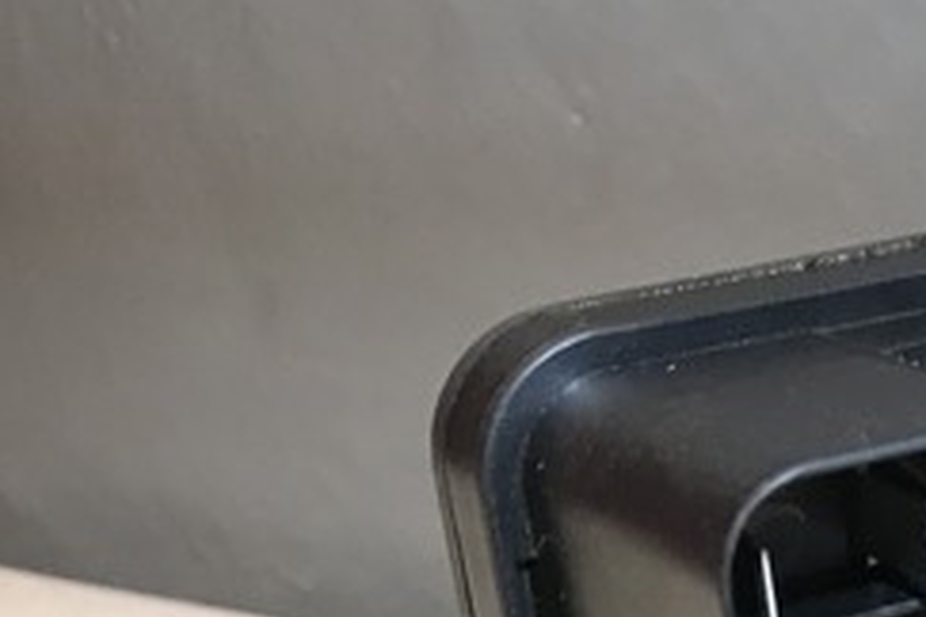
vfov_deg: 12.1
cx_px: 1463
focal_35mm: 108
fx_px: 2778
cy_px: 899
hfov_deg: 16.8
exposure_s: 1/40
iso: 25
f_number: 1.8
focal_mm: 3.99
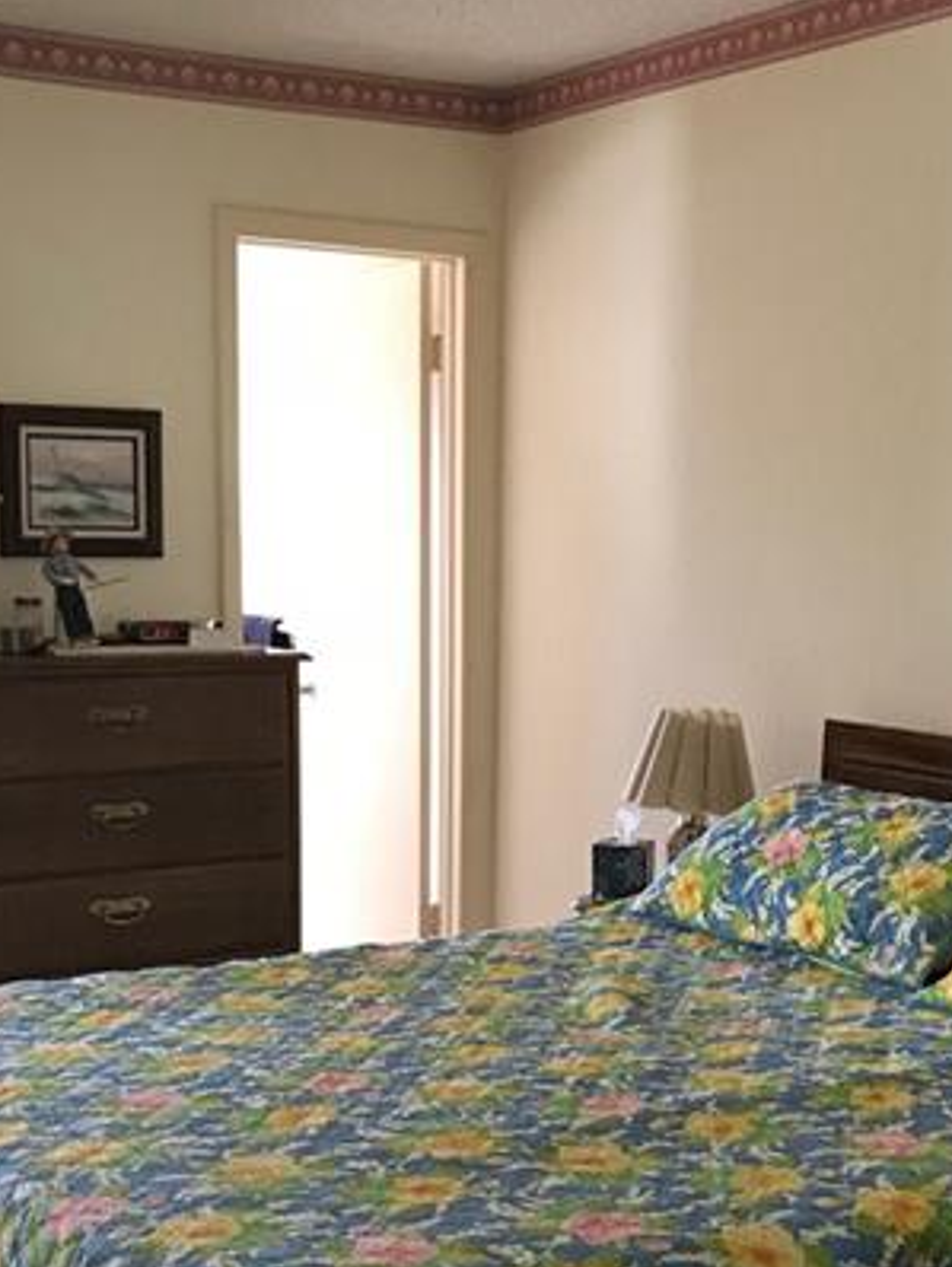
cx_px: 538
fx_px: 1978
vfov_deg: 35.0
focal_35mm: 54
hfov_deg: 27.0
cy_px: 891
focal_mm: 3.99
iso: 80
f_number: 1.8
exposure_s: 1/15
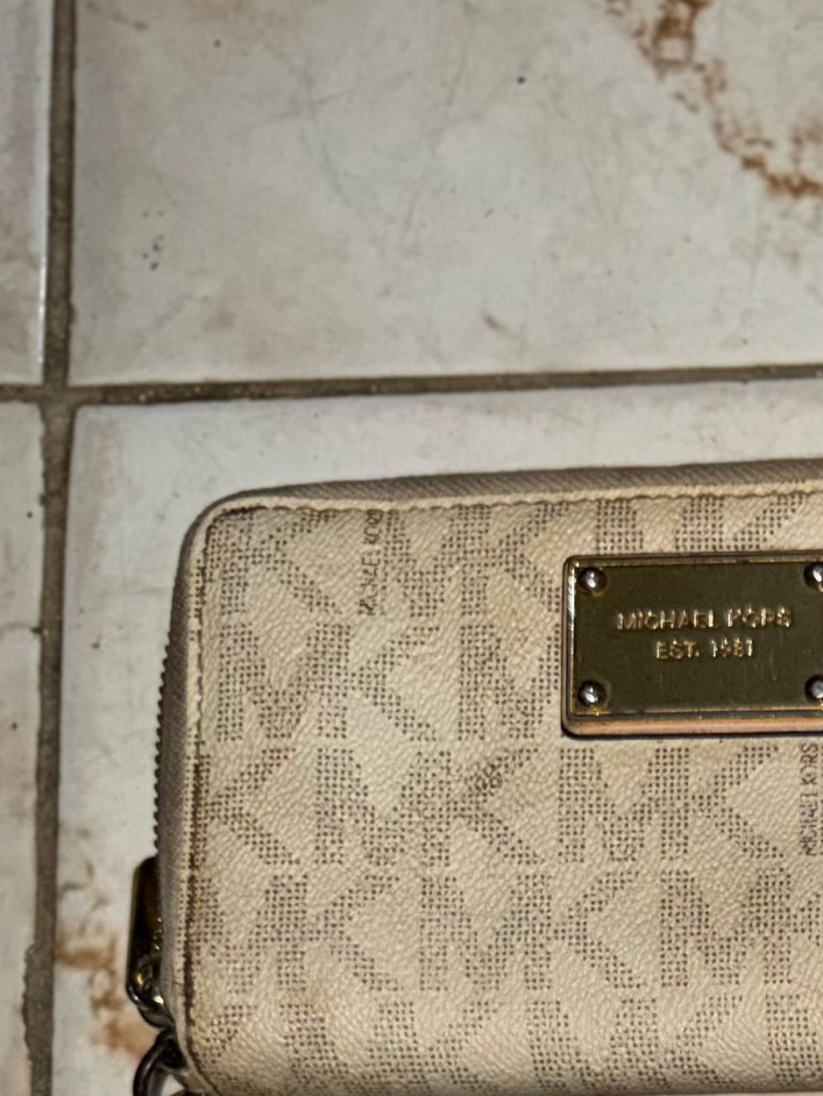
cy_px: 1638
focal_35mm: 80
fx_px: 2535
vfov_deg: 20.8
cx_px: 1360
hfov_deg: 16.3
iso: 64
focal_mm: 6.76
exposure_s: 1/55
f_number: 1.78
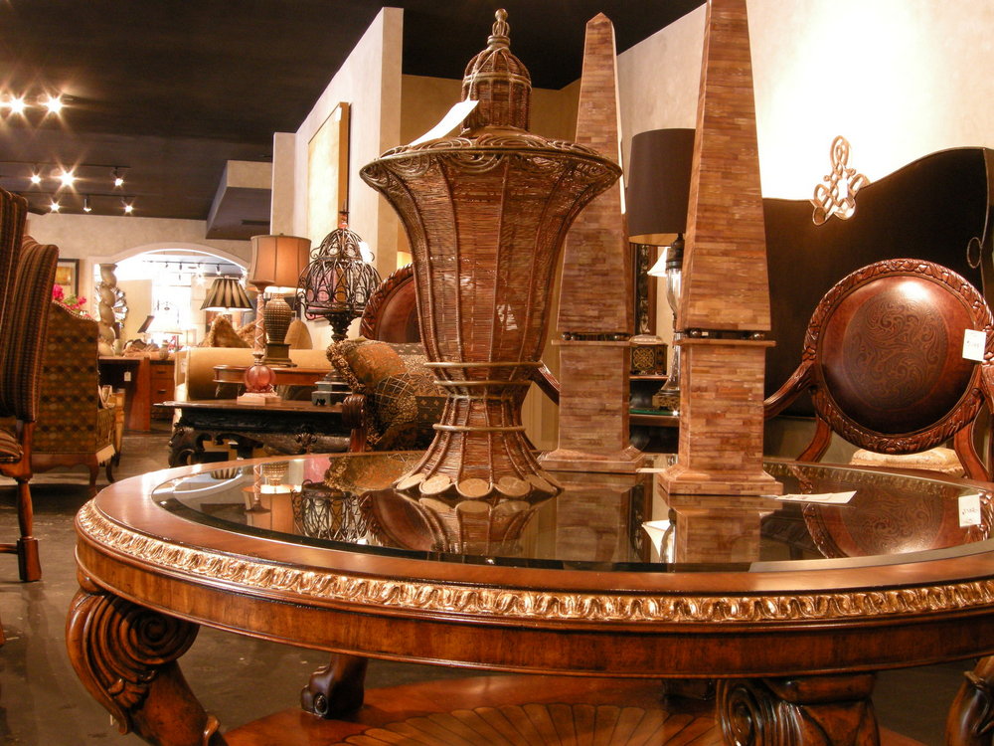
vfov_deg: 40.7
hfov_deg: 52.6
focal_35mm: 35
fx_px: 1005
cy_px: 373
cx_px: 497
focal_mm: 7.5
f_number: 6.1
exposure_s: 1/2
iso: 200
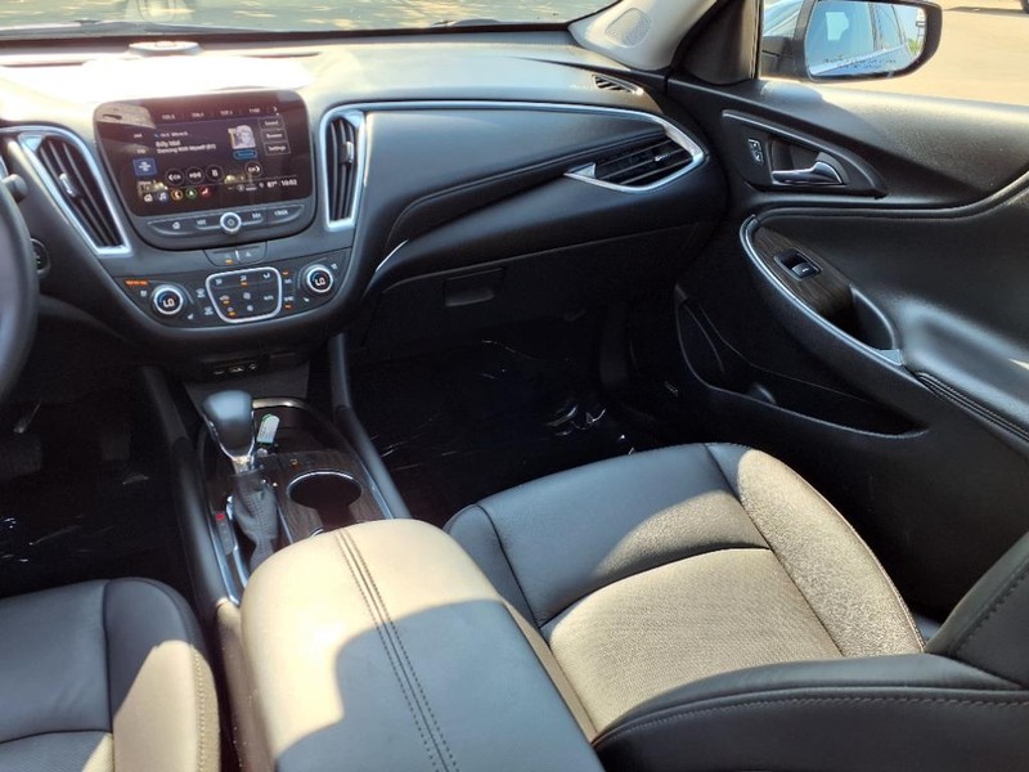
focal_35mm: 27
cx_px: 514
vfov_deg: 51.4
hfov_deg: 65.3
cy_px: 386
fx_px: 803
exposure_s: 1/135
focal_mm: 3.58
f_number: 1.9
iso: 40
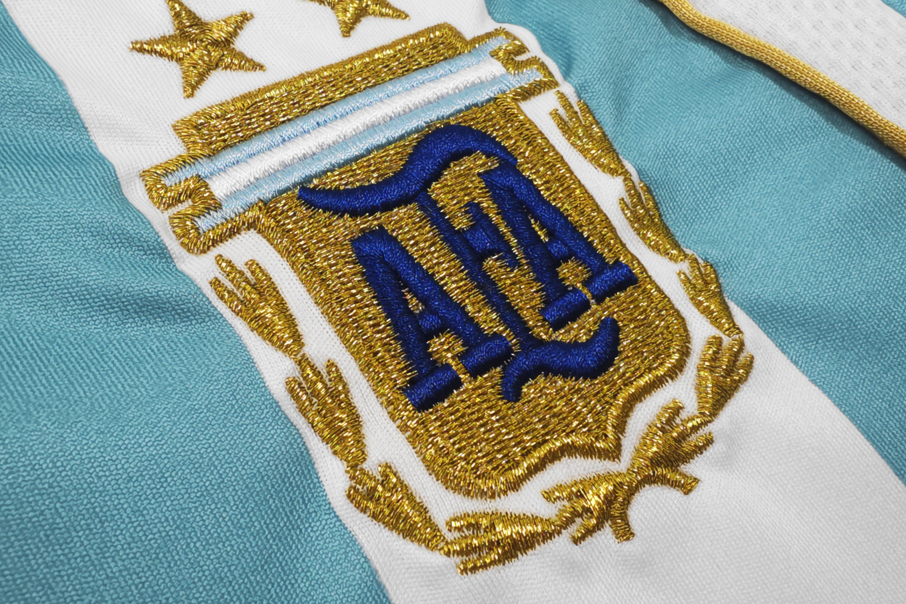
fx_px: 805
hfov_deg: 58.7
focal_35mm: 32
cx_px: 437
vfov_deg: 41.0
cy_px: 247
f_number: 2.2
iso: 392
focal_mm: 2.59
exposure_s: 1/120
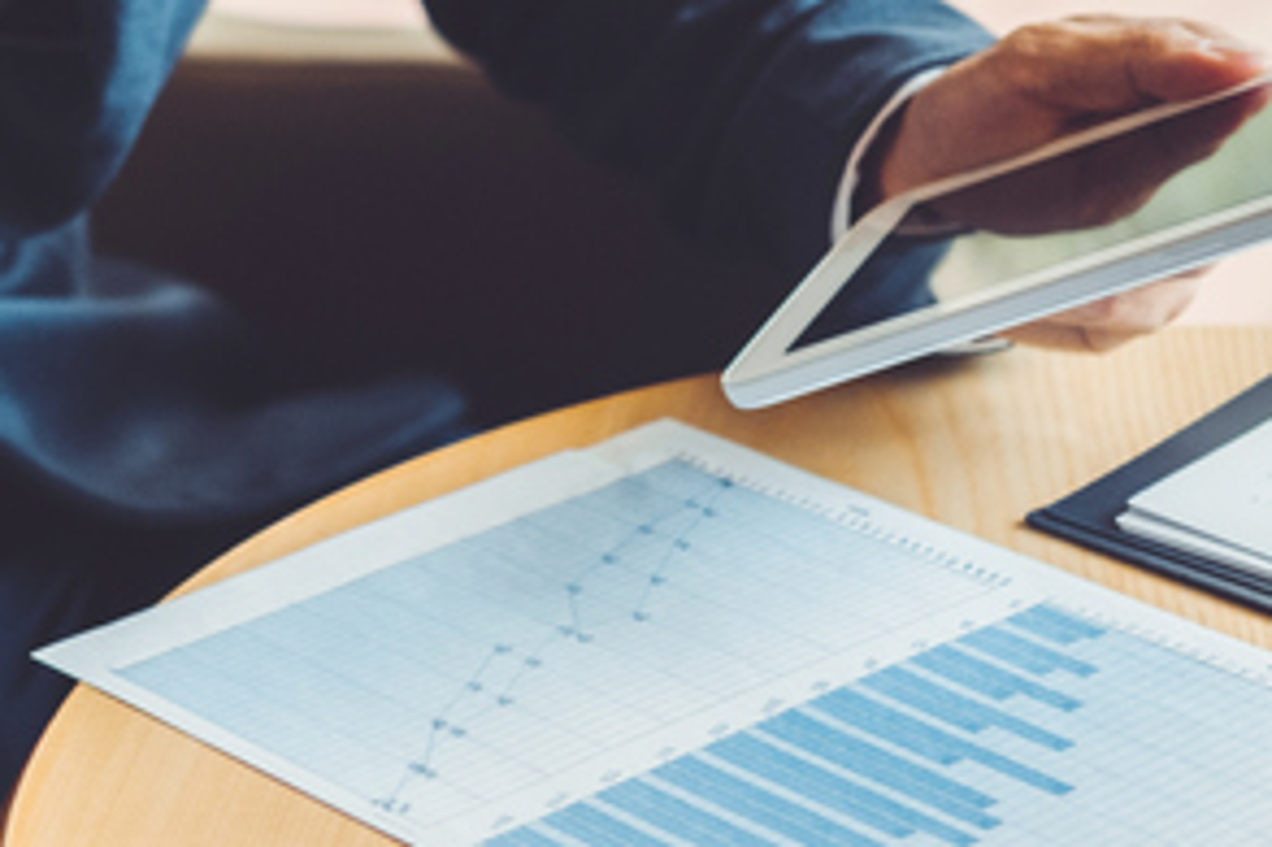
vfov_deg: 10.4
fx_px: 4626
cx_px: 504
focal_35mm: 131
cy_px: -41
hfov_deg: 15.6
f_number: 2
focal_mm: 35
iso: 250
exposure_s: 1/500
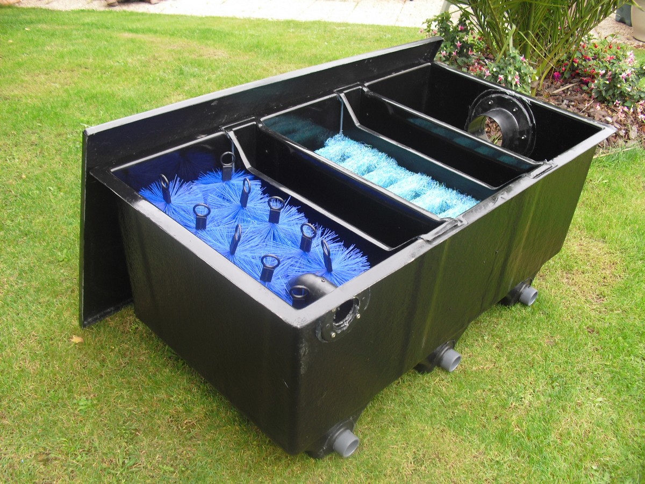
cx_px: 322
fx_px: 671
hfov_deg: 51.4
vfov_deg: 39.7
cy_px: 242
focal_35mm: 36
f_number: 3.1
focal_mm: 6.3
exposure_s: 1/60
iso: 100
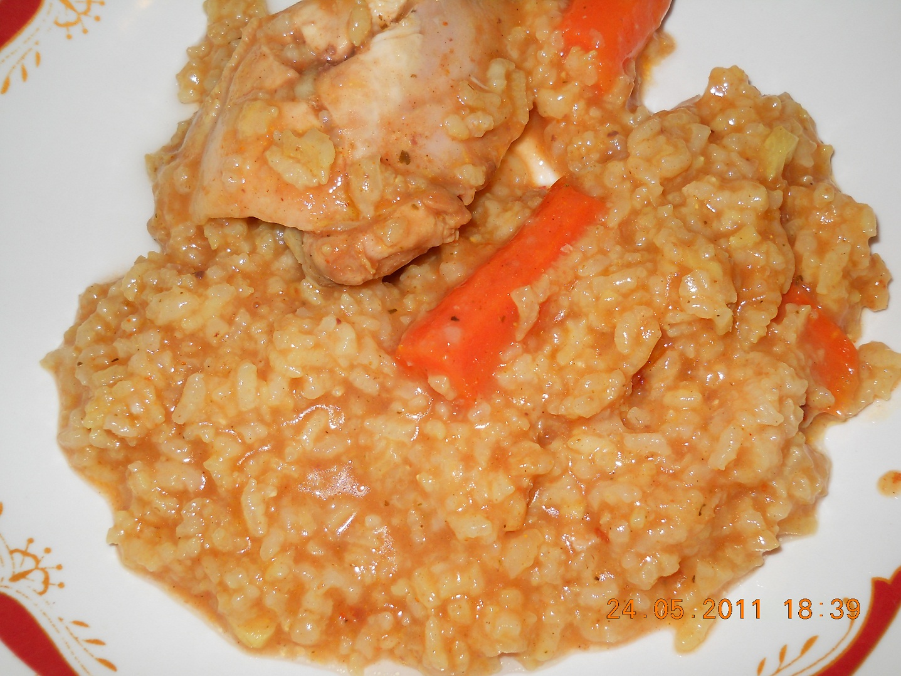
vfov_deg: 35.1
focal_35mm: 41
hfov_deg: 45.8
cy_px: 338
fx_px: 1067
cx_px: 450
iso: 80
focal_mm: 6.72
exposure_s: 1/30
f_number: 5.5
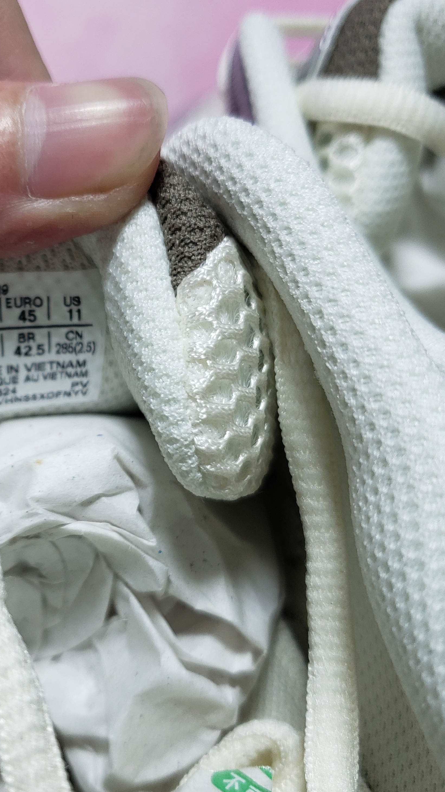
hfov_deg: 29.6
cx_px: 74
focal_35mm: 39
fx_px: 818
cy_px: 400
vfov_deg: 51.6
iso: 50
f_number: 1.5
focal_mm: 4.3
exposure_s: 1/572
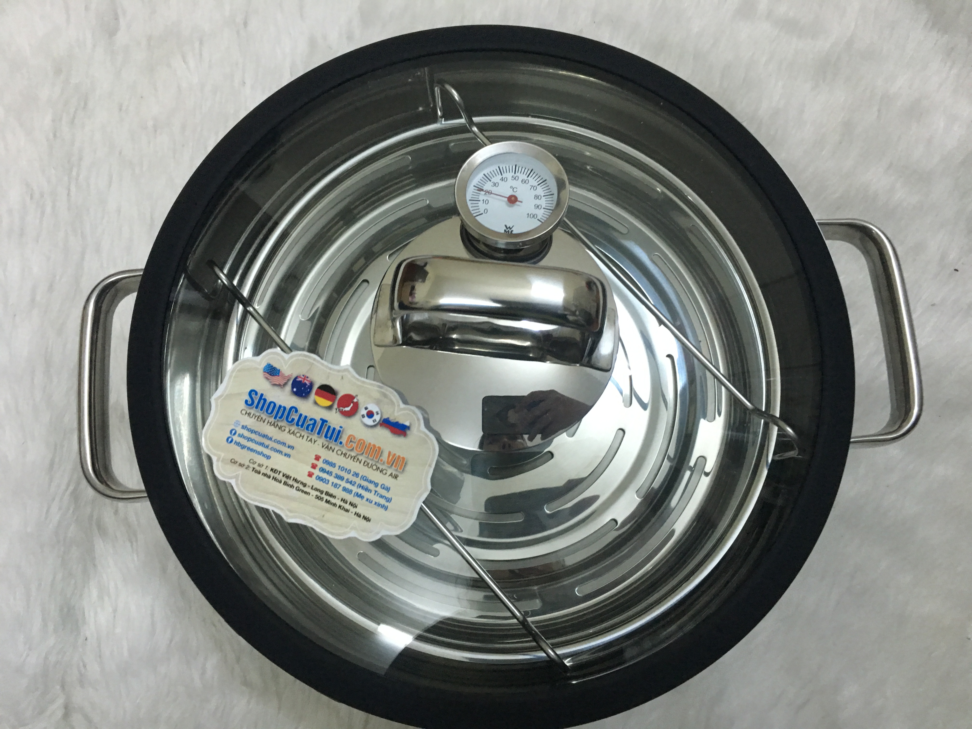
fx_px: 814
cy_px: 364
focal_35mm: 29
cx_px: 486
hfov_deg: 61.7
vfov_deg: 48.2
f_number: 2.2
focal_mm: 4.15
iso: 100
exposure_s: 1/17
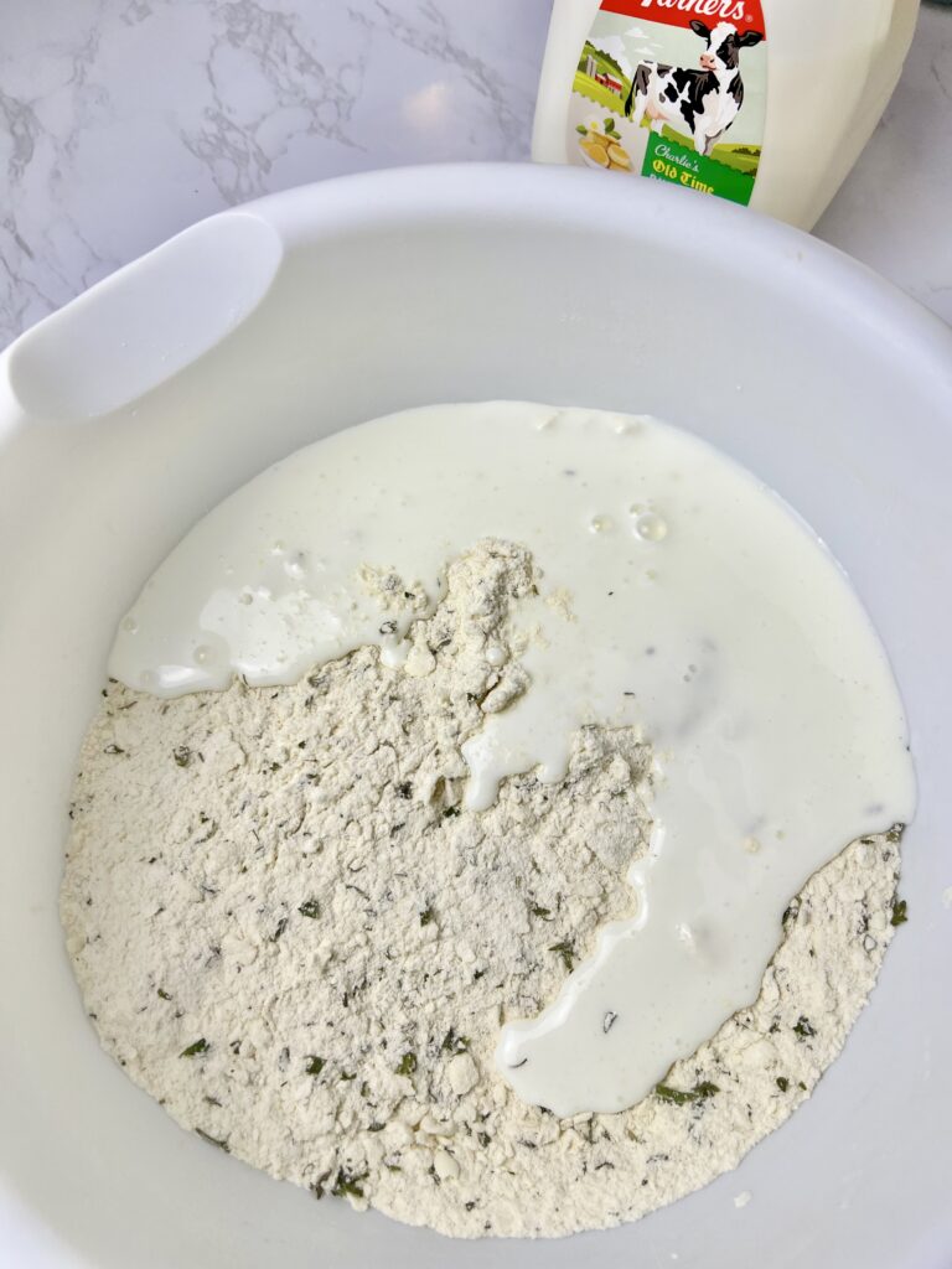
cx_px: 476
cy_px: 634
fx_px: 953
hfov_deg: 53.1
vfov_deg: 67.3
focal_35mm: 26
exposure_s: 1/625
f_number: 1.5
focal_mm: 5.7
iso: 50
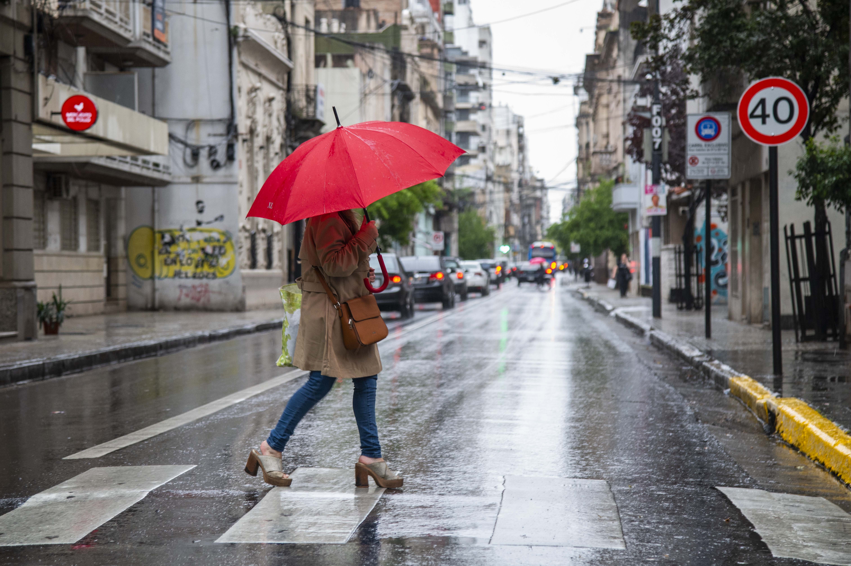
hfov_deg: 23.7
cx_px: 426
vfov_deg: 15.9
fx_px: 2032
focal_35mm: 86
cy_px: 283
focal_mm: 86
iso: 1600
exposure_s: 1/125
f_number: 4.5
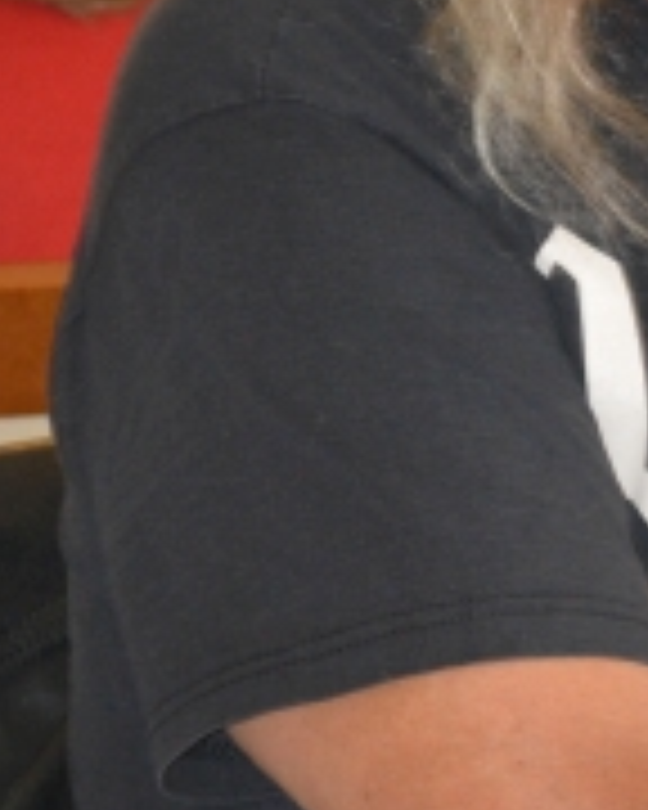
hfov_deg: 5.3
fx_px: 6976
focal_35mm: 291
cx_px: 864
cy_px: 216
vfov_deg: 6.6
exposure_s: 1/60
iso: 2200
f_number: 5
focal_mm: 62
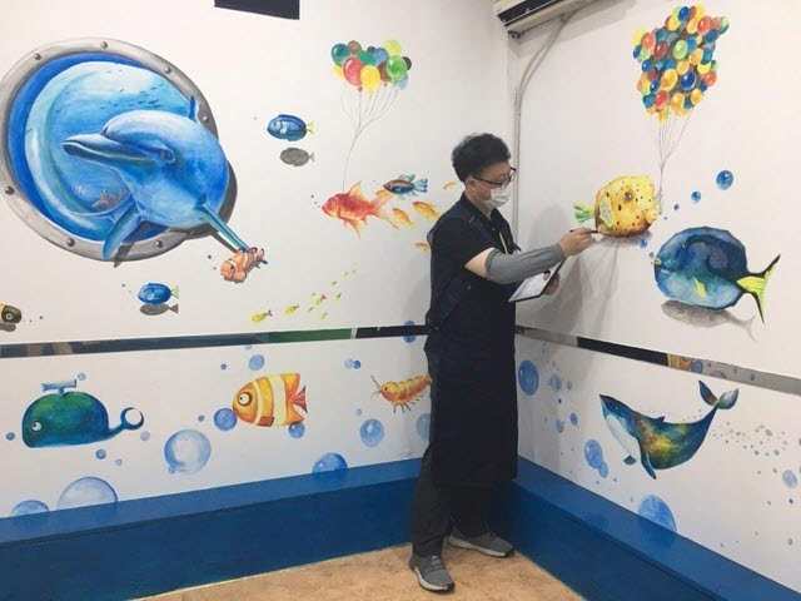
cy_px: 300
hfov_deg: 61.7
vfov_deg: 48.2
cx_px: 400
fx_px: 671
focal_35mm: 29
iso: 32
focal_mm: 4.15
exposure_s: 1/15
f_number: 2.2
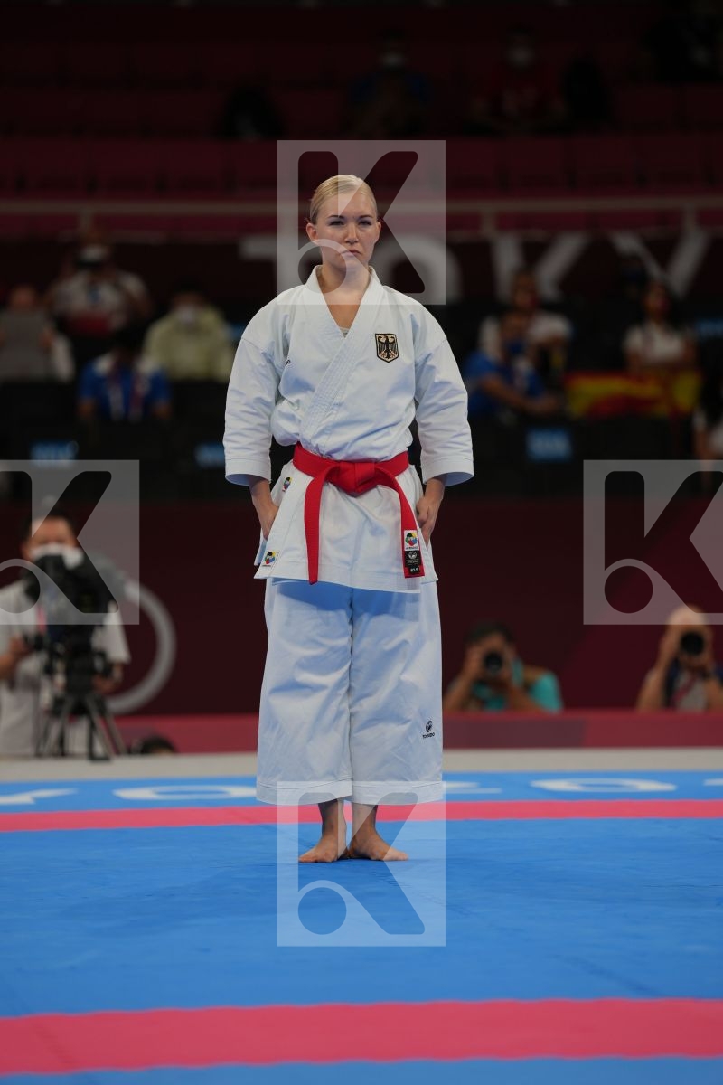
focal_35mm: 200
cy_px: 542
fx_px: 6025
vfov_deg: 10.3
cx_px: 362
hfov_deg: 6.9
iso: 200
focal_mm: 200
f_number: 2.8
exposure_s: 1/500
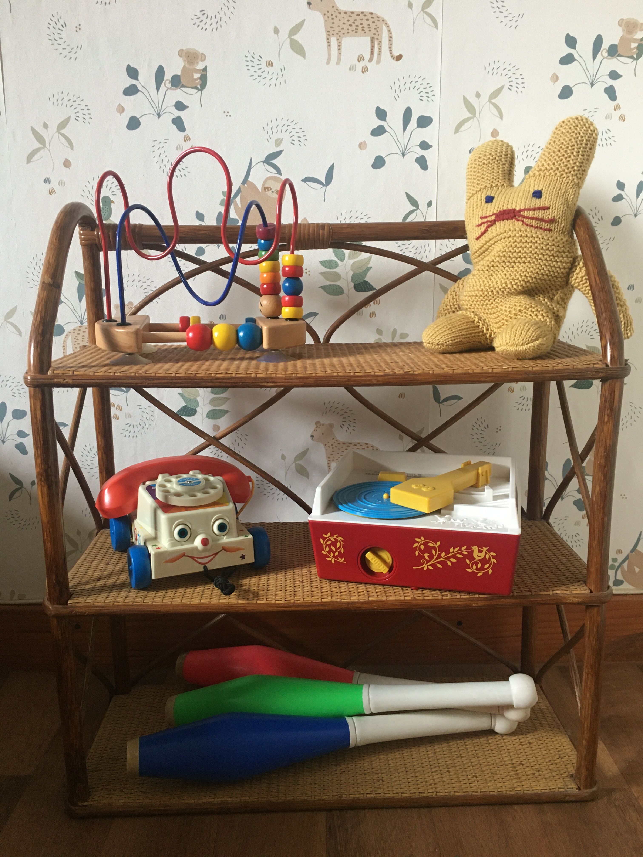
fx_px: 718
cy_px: 428
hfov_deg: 48.2
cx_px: 322
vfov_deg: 61.7
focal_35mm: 29
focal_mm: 4.15
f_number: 2.2
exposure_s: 1/33
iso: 160
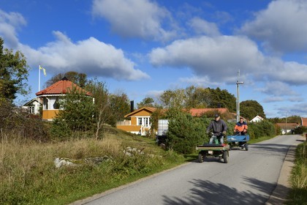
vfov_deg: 31.9
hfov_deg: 46.4
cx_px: 154
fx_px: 358
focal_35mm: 42
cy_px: 102
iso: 400
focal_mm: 42
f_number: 11
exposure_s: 1/800
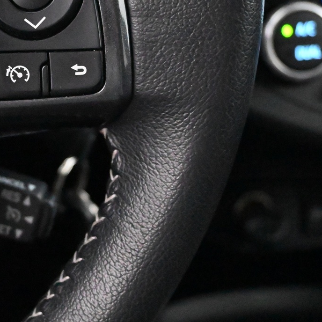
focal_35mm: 80
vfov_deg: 21.7
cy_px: 103
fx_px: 837
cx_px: -15
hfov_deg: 20.9
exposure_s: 1/40
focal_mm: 26.5
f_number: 4.5
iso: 20000
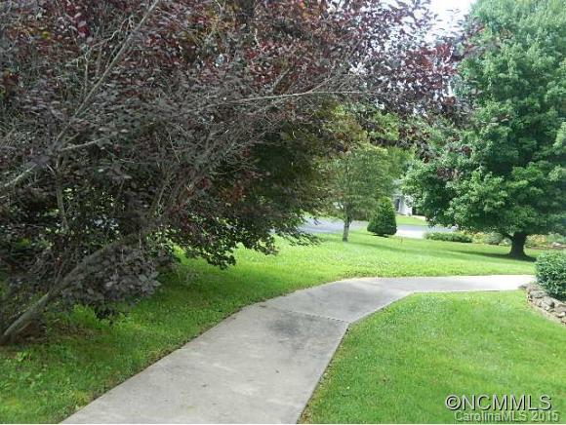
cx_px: 283
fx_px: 671
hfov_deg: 45.7
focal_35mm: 41
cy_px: 212
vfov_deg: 35.2
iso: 200
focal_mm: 7.3
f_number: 3.5
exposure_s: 1/320
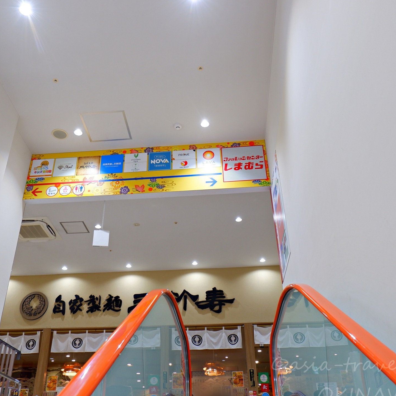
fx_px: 453
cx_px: 175
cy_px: 190
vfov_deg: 47.2
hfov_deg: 47.1
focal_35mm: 35
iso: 200
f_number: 3.5
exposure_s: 1/70
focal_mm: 15
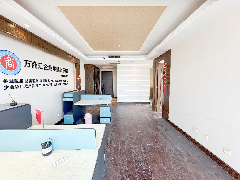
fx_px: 97
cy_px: 90
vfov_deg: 85.7
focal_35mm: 14
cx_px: 120
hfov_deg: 102.1
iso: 125
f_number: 2.2
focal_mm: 2.22
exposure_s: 1/100
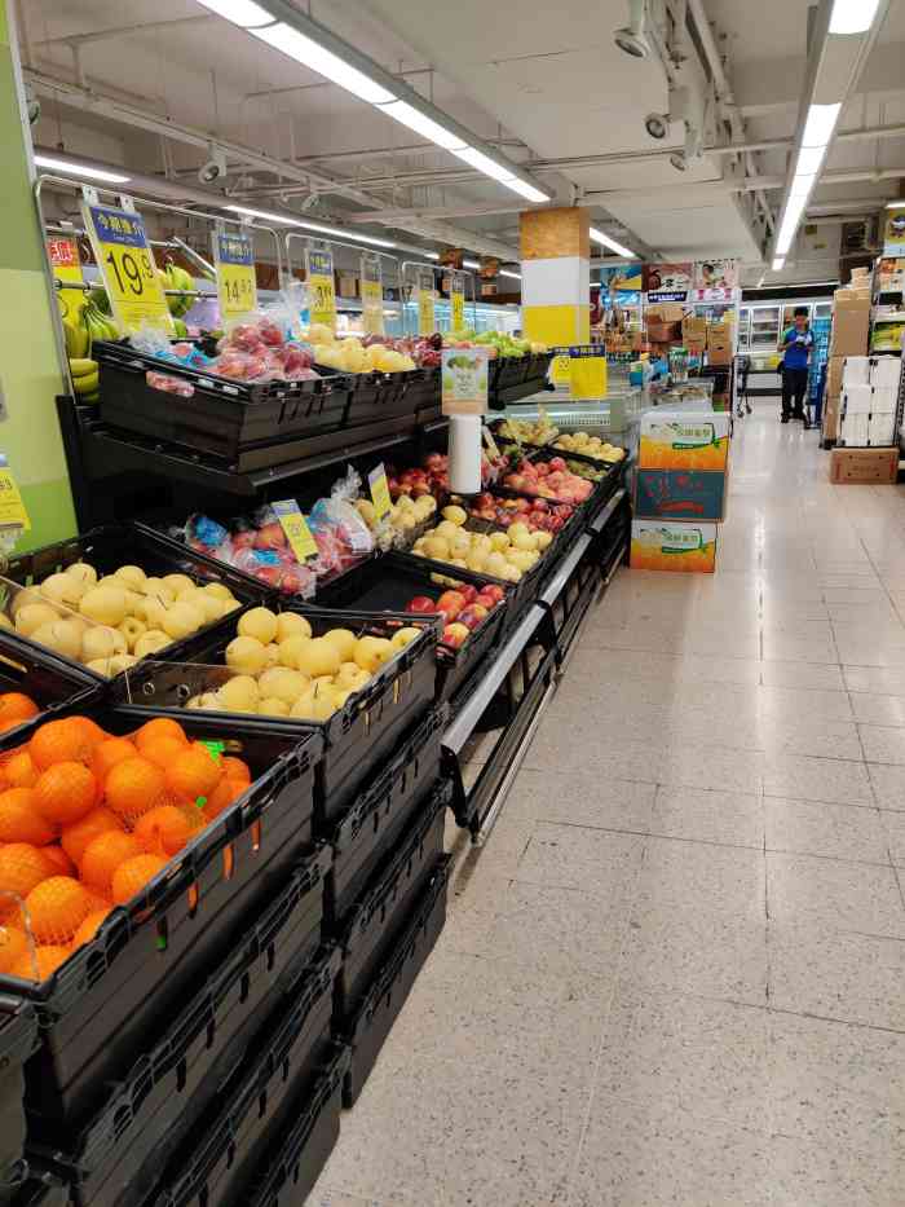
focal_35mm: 27
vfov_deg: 65.3
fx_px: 941
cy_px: 604
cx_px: 452
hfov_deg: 51.4
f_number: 1.65
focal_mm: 4.75
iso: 200
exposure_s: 1/100
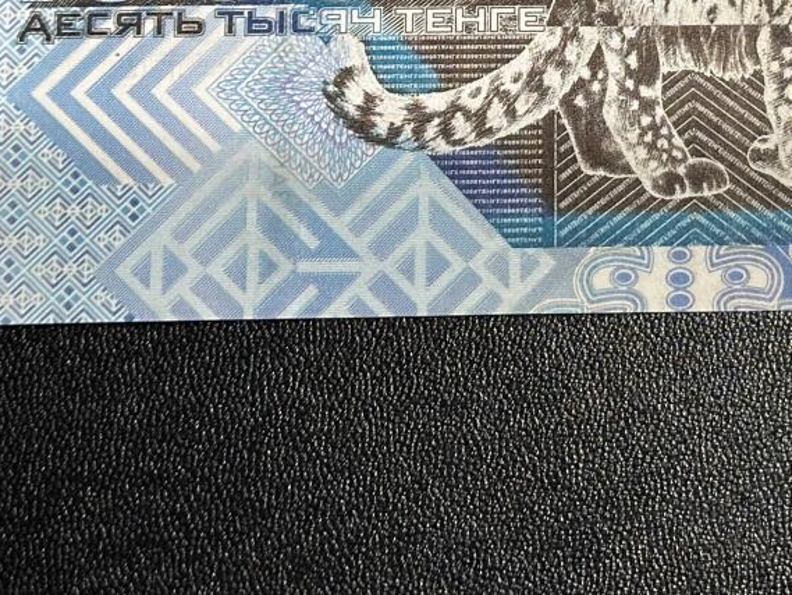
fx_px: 2700
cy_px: -52
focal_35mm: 118
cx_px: 746
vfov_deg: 12.4
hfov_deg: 16.4
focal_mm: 6.86
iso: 125
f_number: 1.78
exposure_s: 1/50
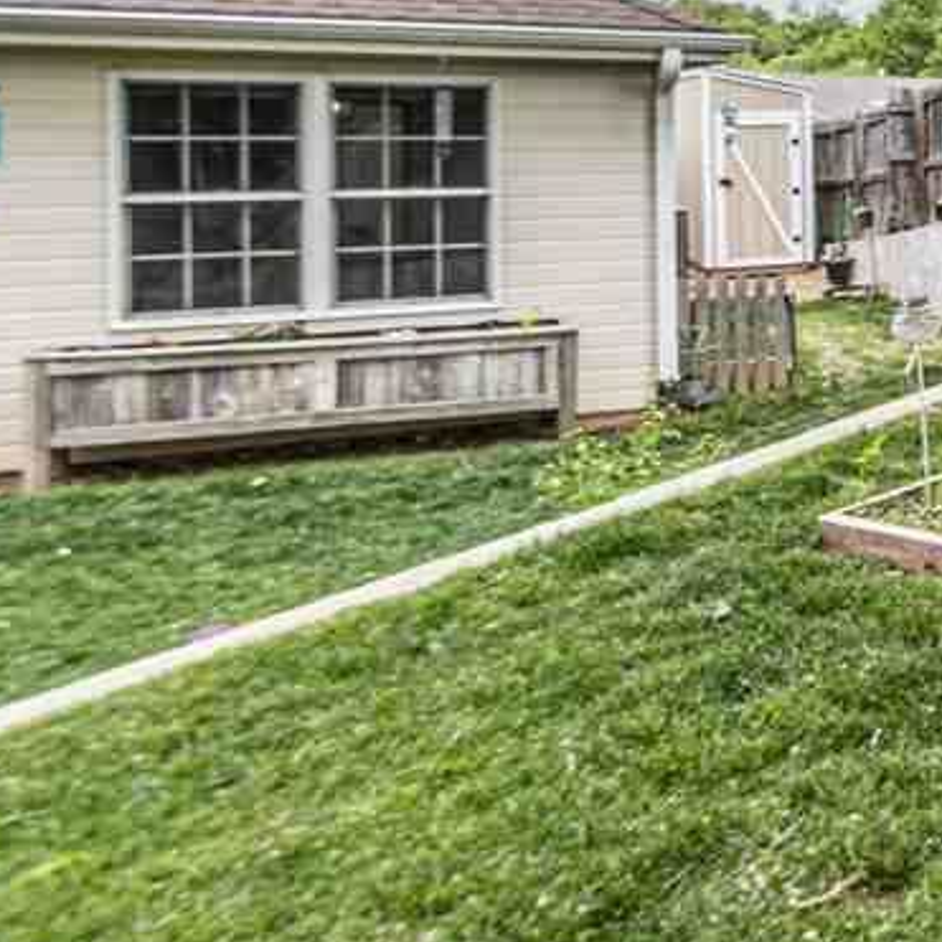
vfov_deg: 36.6
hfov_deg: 27.4
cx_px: 1391
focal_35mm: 44
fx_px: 1355
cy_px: 146
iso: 100
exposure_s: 1/100
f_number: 5.6
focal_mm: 10
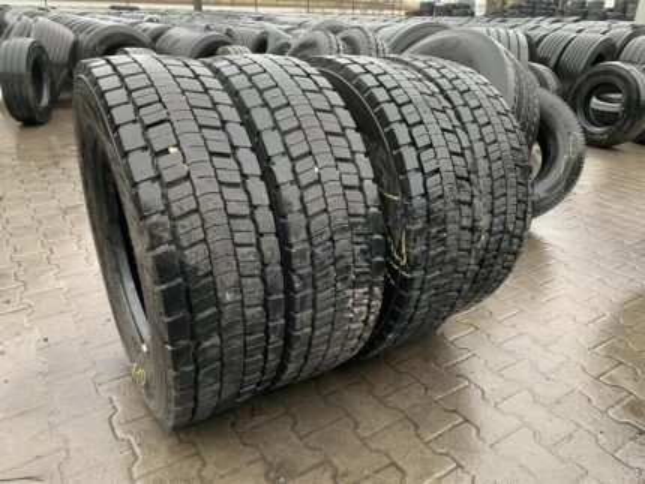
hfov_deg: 67.3
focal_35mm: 26
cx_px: 322
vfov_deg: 53.1
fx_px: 485
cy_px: 242
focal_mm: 4.25
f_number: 1.8
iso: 125
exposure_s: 1/60
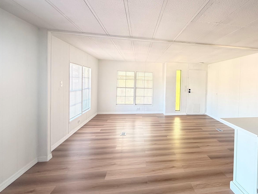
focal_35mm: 19
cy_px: 85
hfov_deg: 82.6
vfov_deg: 68.4
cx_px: 166
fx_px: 142
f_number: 2.2
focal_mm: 2.22
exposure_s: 1/76
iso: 320
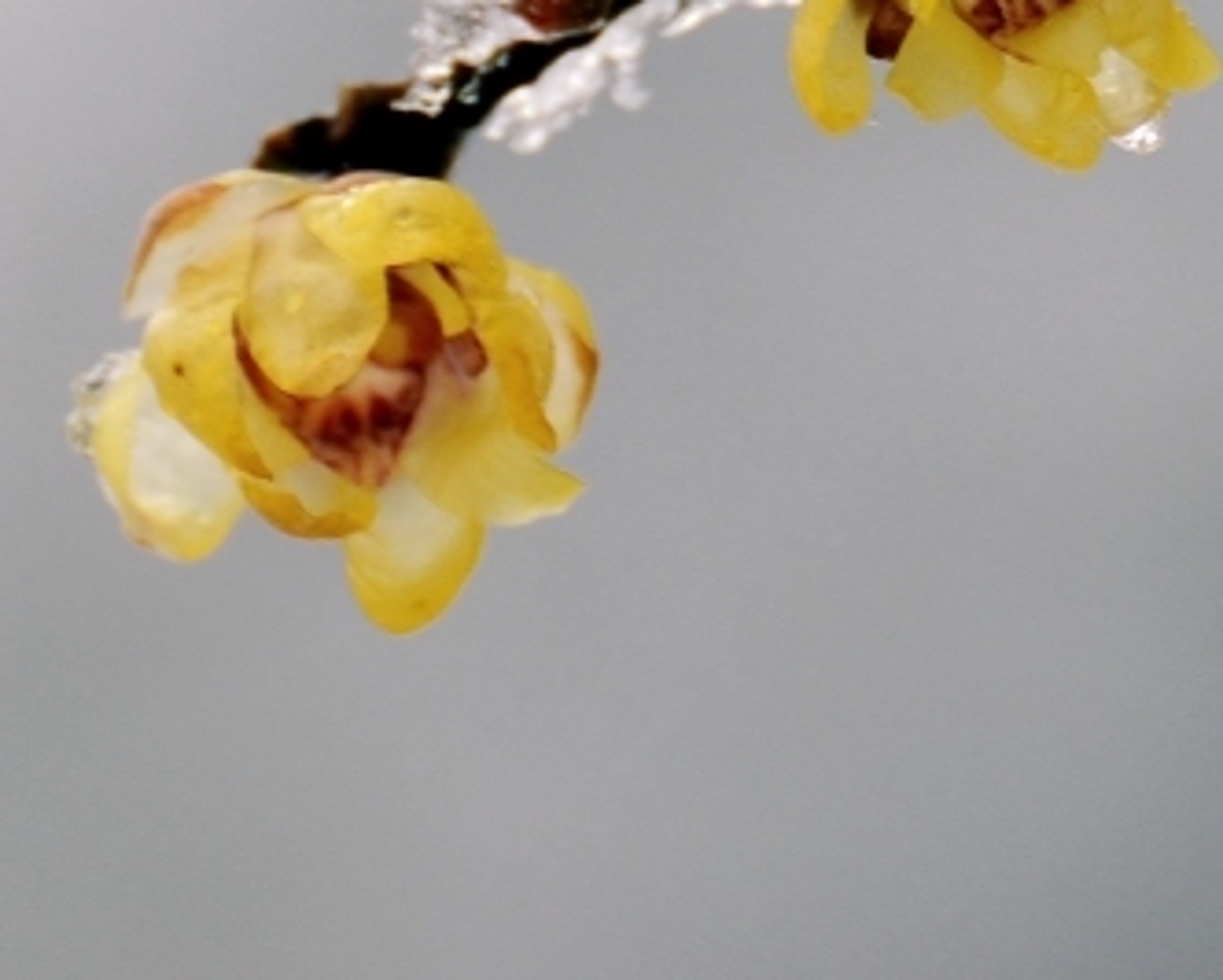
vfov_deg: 1.6
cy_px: -230
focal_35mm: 999
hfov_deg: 1.9
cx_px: 634
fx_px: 36181
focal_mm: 230
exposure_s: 1/250
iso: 200
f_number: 7.1
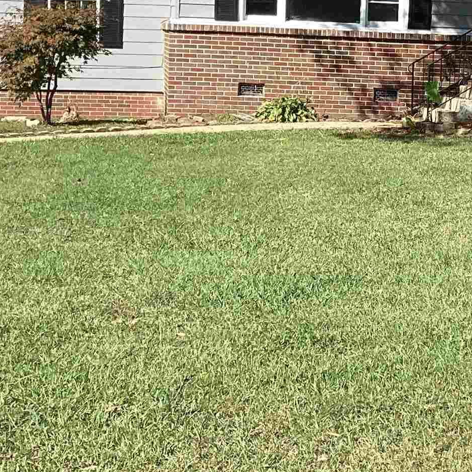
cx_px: 427
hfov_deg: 19.0
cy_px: 81
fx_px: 1388
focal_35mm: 90
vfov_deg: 19.1
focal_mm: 3.3
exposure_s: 1/876
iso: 25
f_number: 2.4
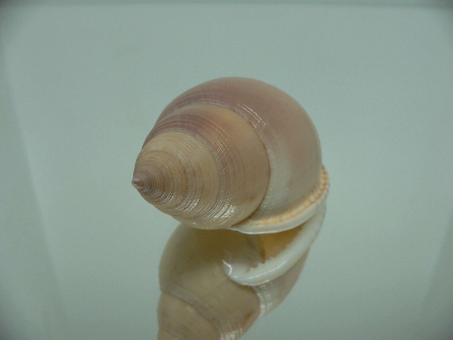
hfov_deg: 52.6
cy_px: 170
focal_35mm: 35
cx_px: 226
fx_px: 458
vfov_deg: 40.7
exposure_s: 1/60
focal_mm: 4.6
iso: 100
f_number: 2.8
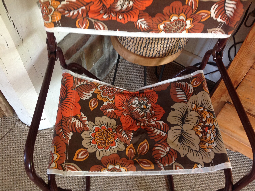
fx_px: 257
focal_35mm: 35
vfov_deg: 40.6
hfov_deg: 52.7
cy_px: 96
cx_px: 128
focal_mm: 4.28
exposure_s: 1/15
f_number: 2.4
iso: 125
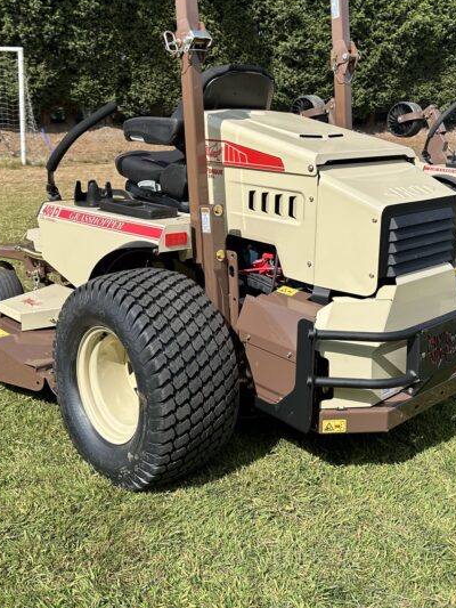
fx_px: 632
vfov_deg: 50.5
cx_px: 219
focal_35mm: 36
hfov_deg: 39.7
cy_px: 205
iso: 80
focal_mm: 6.86
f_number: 1.78
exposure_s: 1/3472
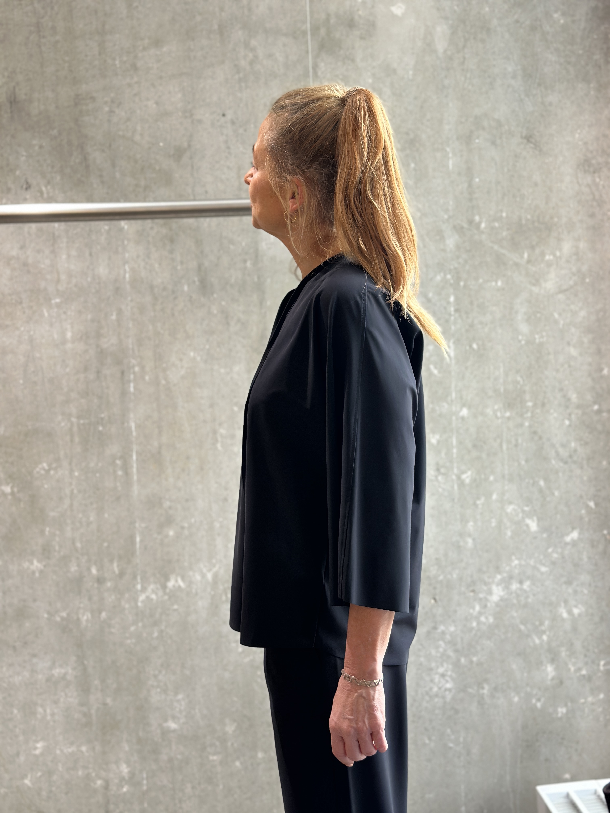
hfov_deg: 30.3
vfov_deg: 39.7
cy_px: 406
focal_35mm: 48
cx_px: 305
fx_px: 1128
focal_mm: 6.86
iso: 160
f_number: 1.78
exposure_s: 1/100
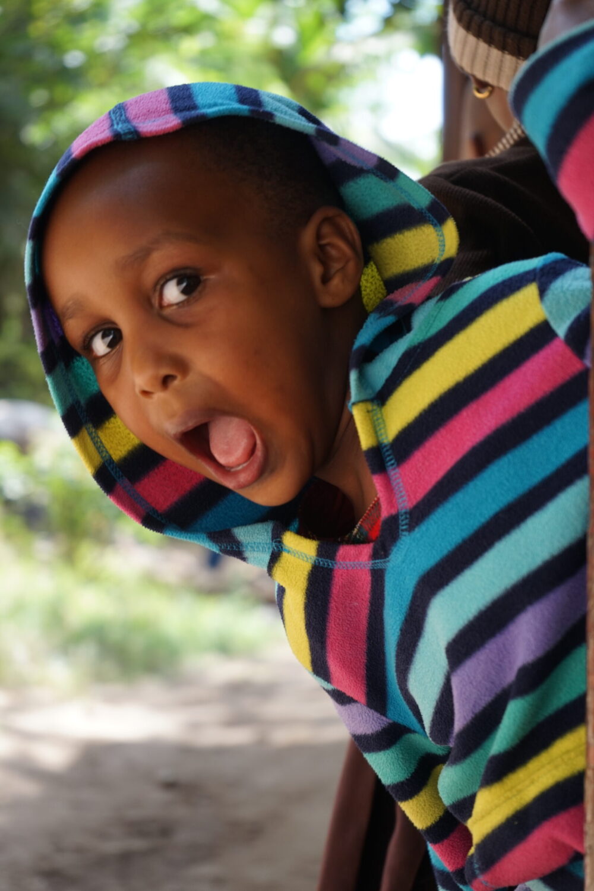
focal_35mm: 70
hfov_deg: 19.5
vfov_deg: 28.8
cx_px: 297
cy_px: 446
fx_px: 1732
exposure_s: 1/160
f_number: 5.6
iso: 320
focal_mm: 70
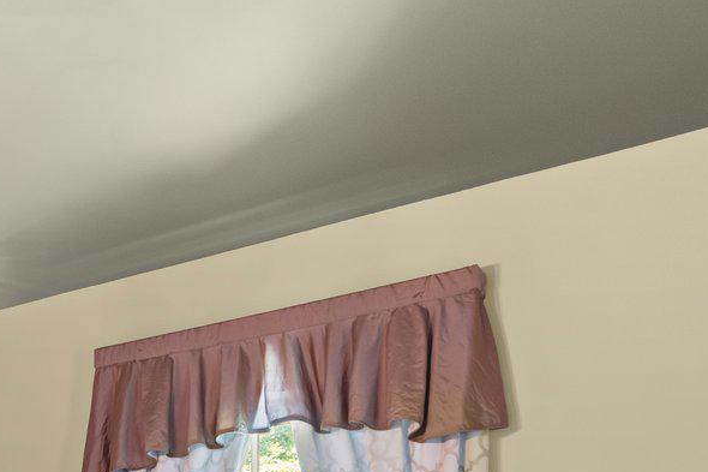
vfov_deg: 19.9
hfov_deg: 28.8
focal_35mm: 59
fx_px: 1160
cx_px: -170
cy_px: 703
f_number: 8
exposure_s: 1/4
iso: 640
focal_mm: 17
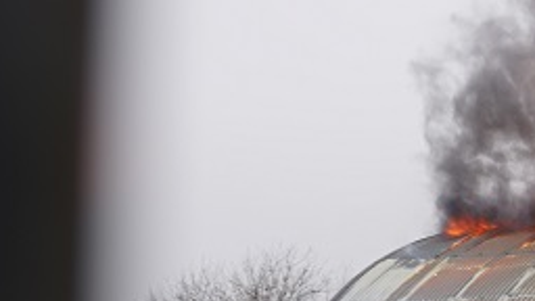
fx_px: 2440
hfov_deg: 12.2
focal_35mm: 172
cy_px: 219
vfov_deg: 7.1
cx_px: 673
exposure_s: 1/80
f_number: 4.5
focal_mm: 42
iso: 100
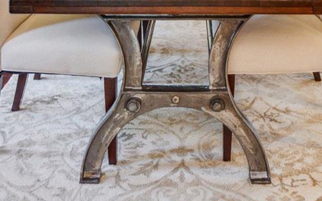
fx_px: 562
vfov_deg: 17.3
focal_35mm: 64
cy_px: -140
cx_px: 189
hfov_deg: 31.9
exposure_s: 1/80
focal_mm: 16
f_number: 4.5
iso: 4000
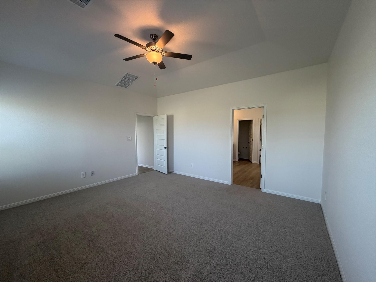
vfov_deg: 85.7
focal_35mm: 14
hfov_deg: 102.1
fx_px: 152
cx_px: 188
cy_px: 141
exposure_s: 1/120
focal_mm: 2.22
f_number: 2.2
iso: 160
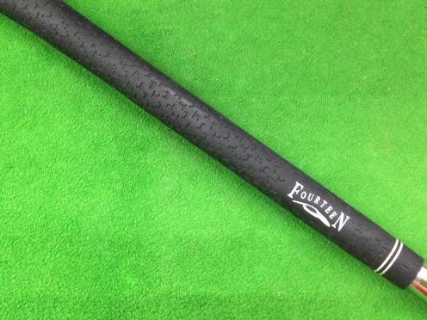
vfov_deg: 35.9
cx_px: 222
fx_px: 493
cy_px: 138
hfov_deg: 46.8
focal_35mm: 40
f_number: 2.4
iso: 160
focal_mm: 3.3
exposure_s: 1/30
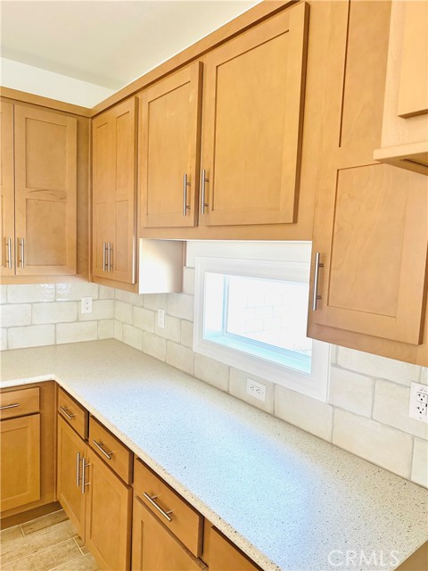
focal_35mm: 24
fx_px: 396
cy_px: 286
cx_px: 214
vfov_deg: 71.6
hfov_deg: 56.8
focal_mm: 6.86
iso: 160
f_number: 1.78
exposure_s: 1/120
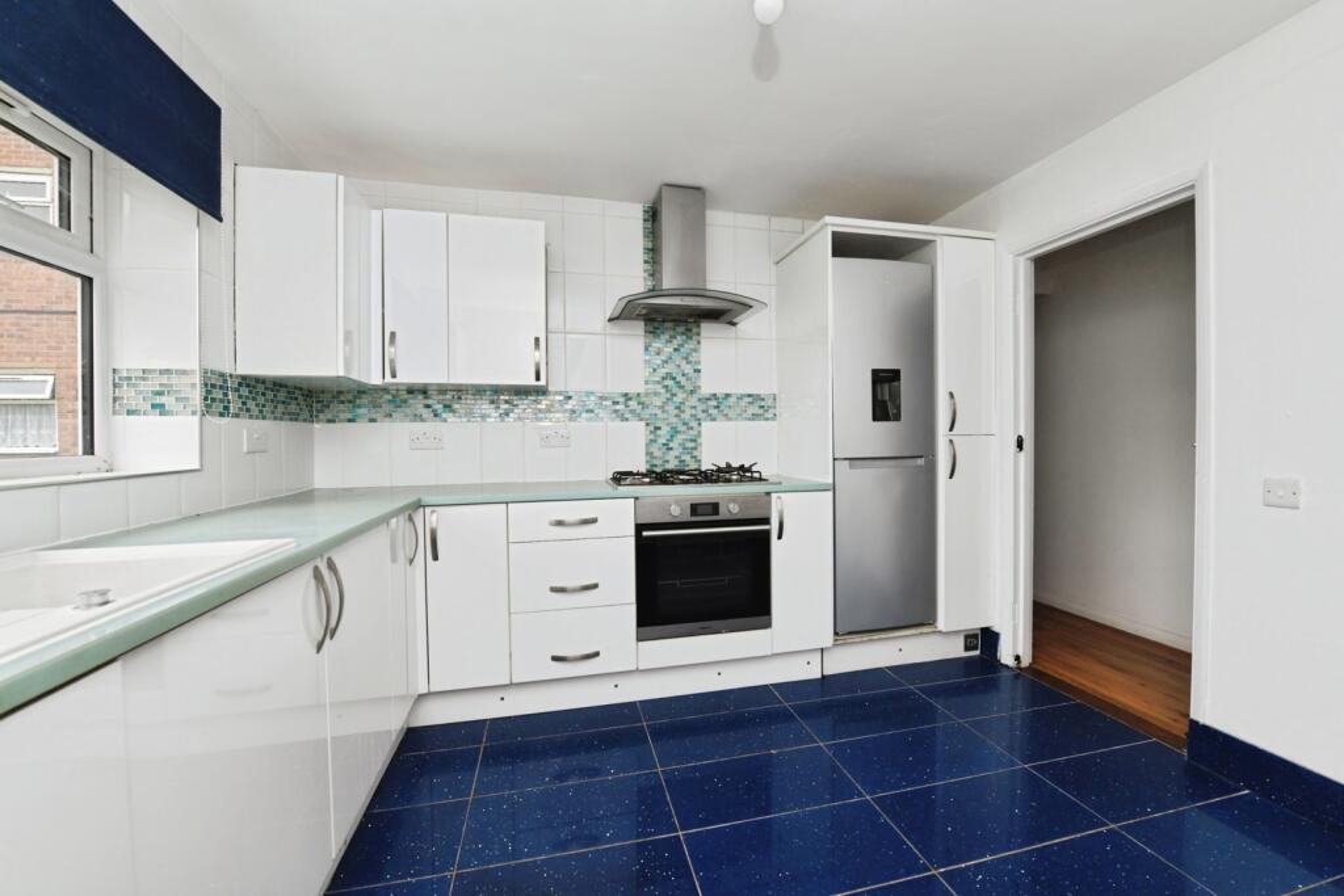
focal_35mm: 14
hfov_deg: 104.2
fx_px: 523
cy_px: 448
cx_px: 672
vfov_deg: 81.2
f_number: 8
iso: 640
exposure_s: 1/60
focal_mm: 14
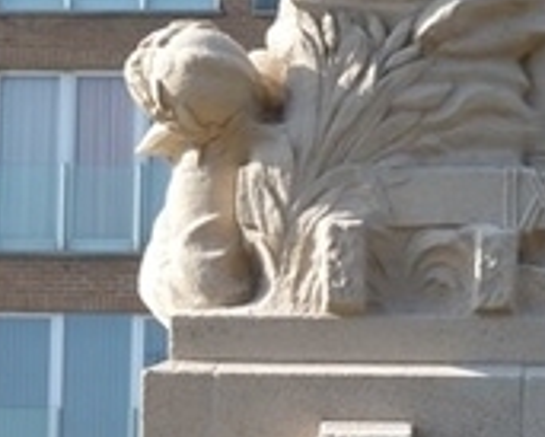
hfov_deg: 8.0
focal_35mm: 240
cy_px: 373
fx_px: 3873
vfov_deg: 6.4
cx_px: 296
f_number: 4
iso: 80
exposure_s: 1/250
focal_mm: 12.6
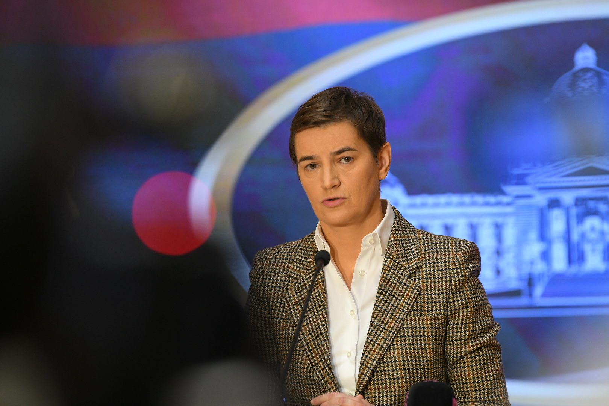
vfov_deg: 6.9
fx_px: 3383
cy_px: 203
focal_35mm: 200
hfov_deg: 10.3
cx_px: 304
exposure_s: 1/250
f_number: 4
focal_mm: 200
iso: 2500
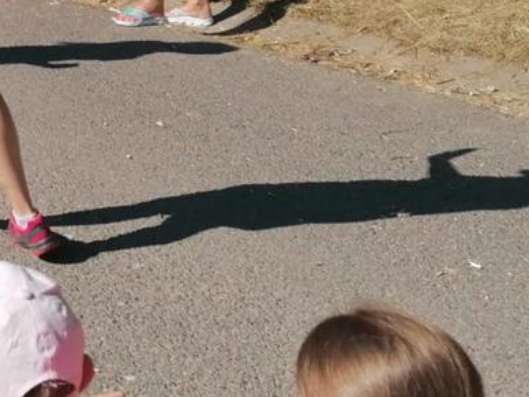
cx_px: -284
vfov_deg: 14.9
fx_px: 1421
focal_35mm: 93
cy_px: -183
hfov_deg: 18.5
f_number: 1.8
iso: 50
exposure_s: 1/1629
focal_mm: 4.75
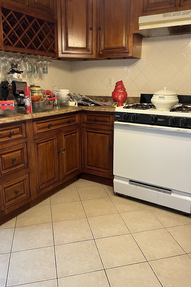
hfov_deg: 45.0
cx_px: 95
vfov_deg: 63.6
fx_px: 231
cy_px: 136
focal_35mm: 29
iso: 160
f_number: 1.6
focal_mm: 5.1
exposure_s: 1/60
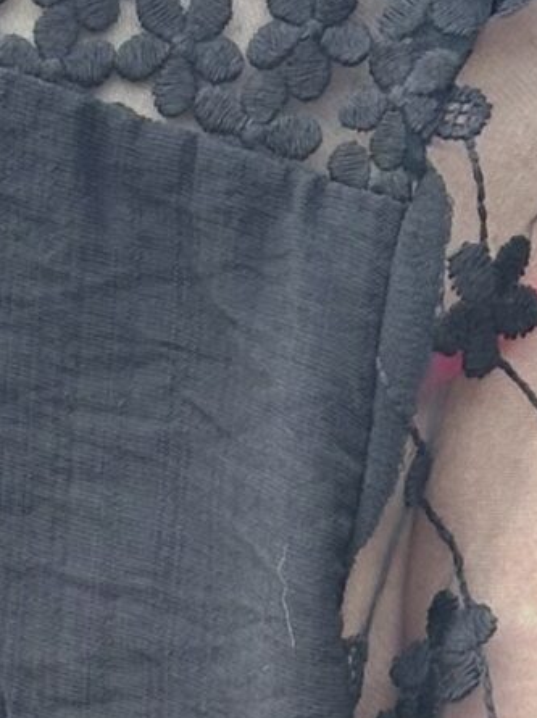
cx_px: -232
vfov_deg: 6.2
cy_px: 1281
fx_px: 6442
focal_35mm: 311
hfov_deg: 4.7
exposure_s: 1/171
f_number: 1.78
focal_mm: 6.86
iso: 64
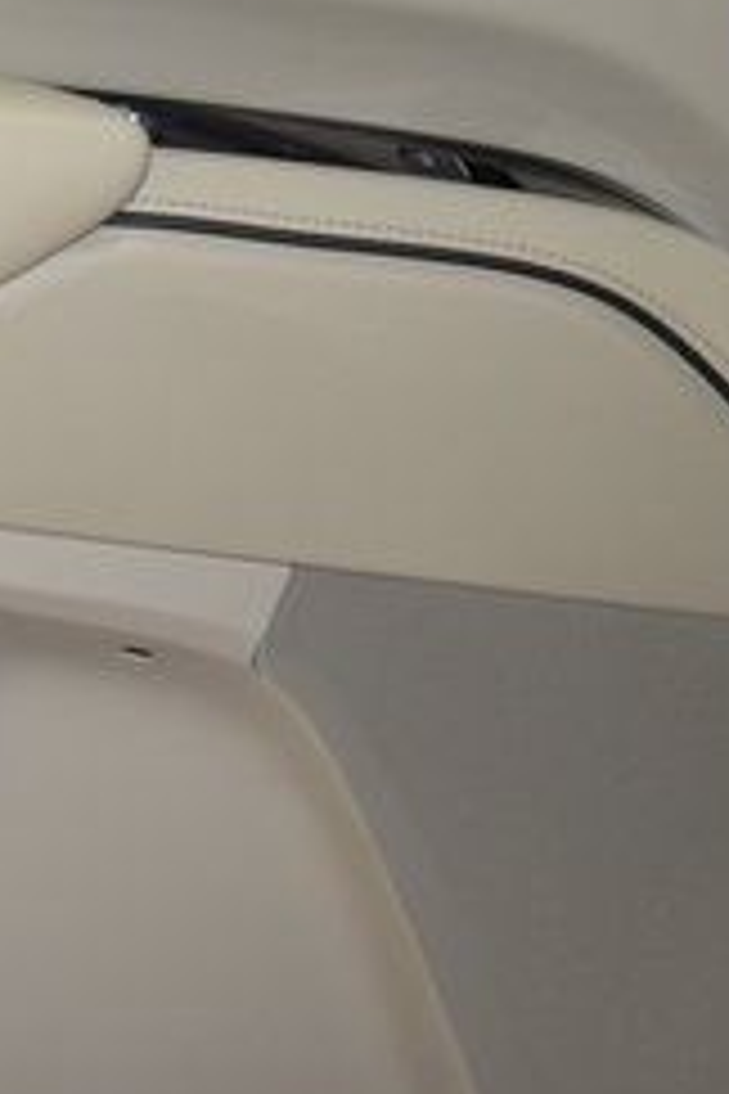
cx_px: -153
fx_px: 2885
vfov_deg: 21.4
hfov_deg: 14.0
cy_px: 385
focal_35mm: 95
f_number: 3.8
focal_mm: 24
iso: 1100
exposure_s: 1/60
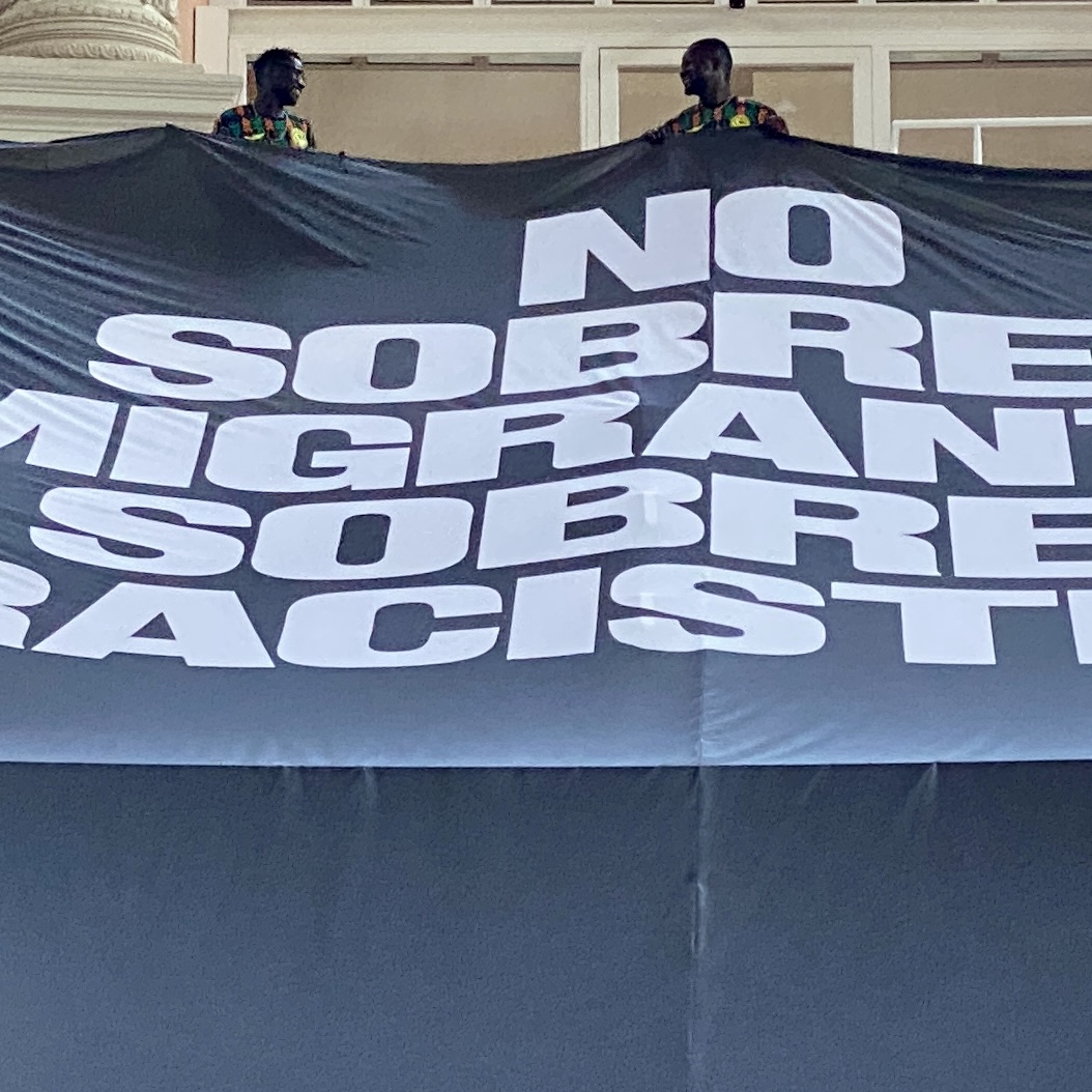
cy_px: 208
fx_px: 5710
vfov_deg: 10.9
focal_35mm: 160
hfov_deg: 10.9
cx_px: 815
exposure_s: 1/82
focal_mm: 6
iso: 160
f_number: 2
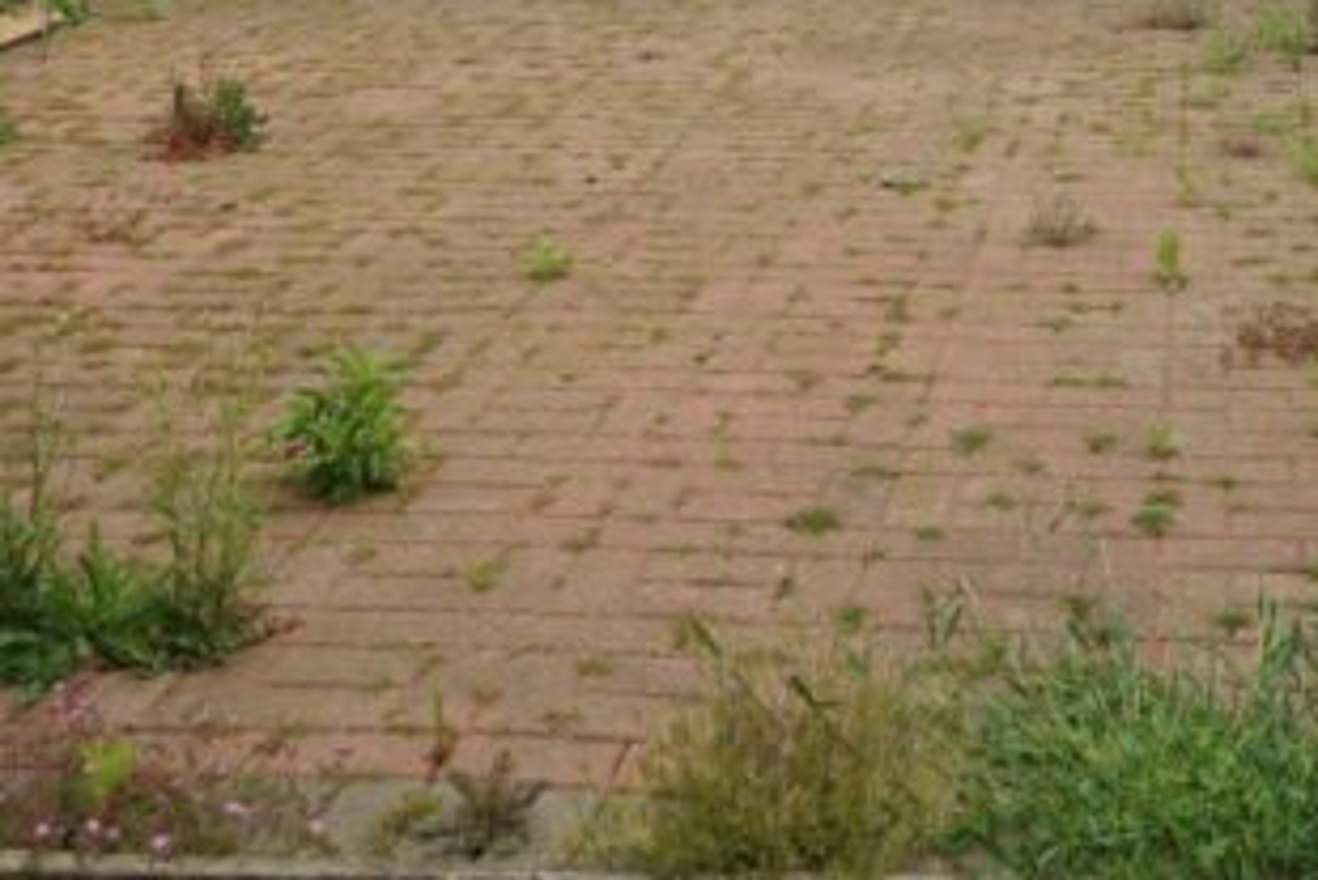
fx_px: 2271
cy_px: -274
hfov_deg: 31.4
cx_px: 1088
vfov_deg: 20.1
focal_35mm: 62
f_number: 7.1
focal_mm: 16
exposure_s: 1/100
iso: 100
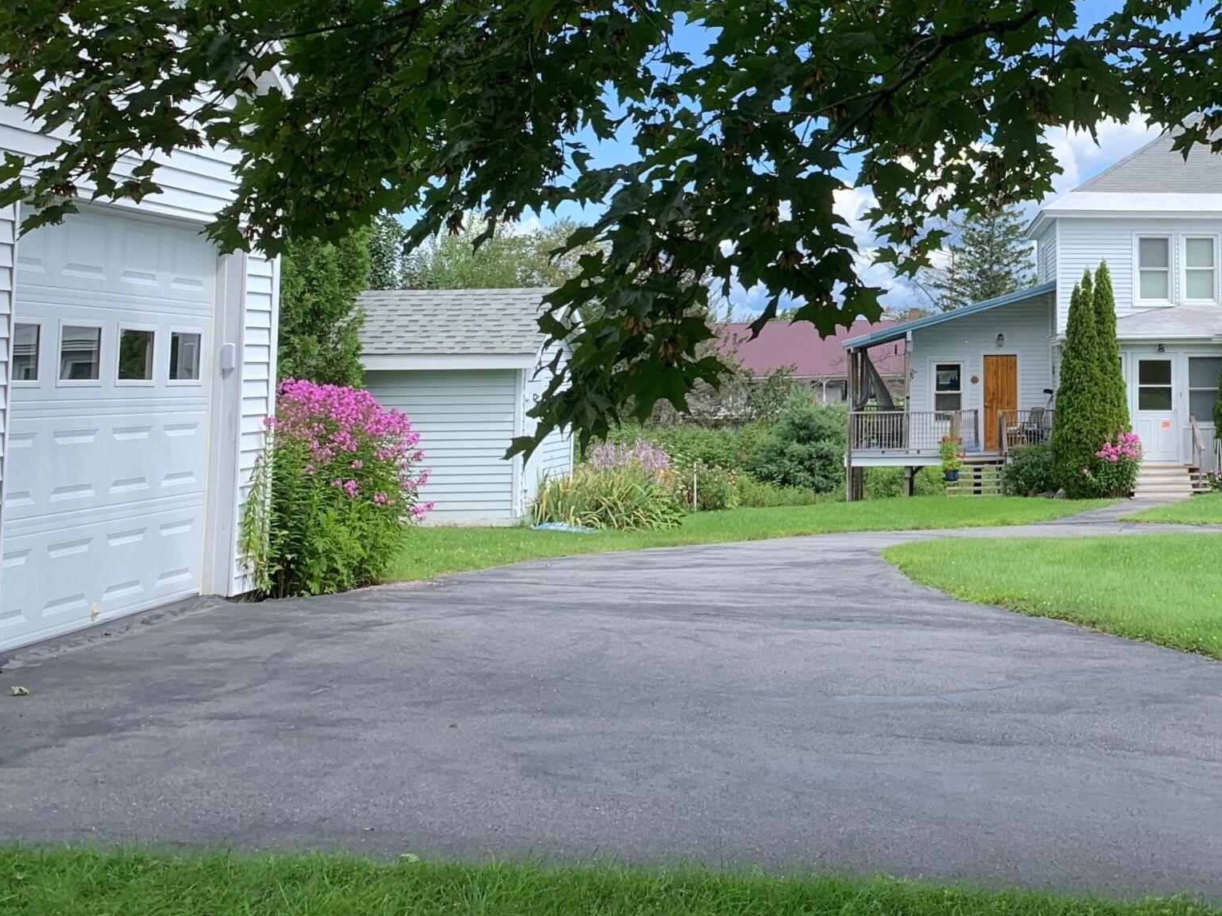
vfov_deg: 28.0
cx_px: 1107
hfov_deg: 35.2
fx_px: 1800
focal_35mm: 51
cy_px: 197
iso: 25
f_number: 1.8
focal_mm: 4.25
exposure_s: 1/954
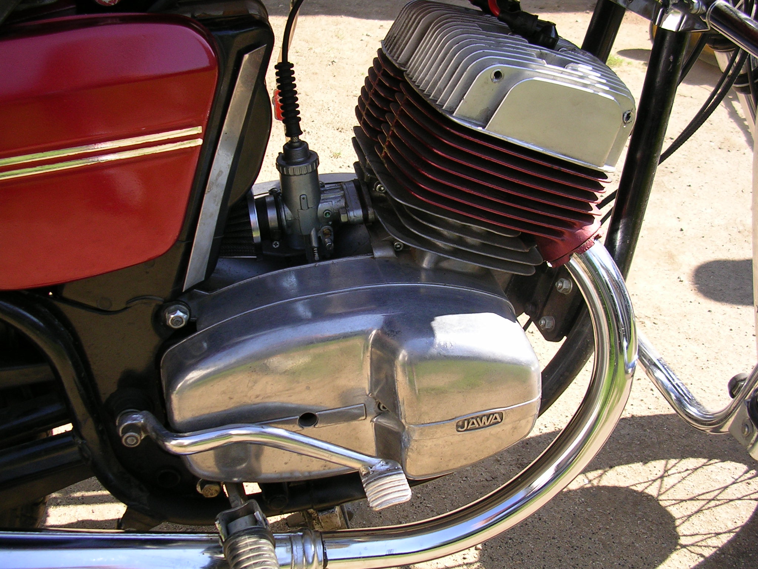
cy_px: 284
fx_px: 832
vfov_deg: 37.7
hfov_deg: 49.0
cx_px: 379
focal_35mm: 38
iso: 50
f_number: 2.8
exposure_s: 1/286
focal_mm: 5.8
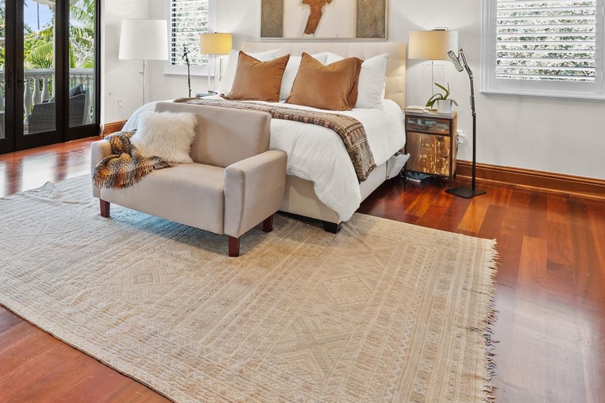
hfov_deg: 64.5
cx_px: 174
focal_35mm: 27
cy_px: 52
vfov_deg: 44.3
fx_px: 454
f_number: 6.3
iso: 800
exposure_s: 1/2.5
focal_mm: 10
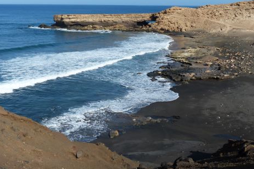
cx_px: 119
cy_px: 70
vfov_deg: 31.1
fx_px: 303
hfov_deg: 45.4
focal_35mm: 43
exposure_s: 1/1300
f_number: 4
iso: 100
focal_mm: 6.8
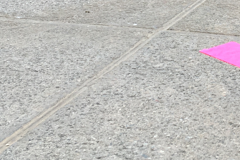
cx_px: 248
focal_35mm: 105
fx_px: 700
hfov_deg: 18.9
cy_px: -114
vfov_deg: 12.1
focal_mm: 4.15
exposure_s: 1/134
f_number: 2.2
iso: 25
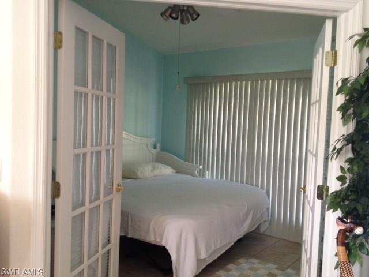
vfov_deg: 40.7
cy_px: 138
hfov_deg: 52.6
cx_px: 184
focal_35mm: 35
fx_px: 373
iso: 125
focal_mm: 4.28
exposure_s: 1/20
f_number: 2.4
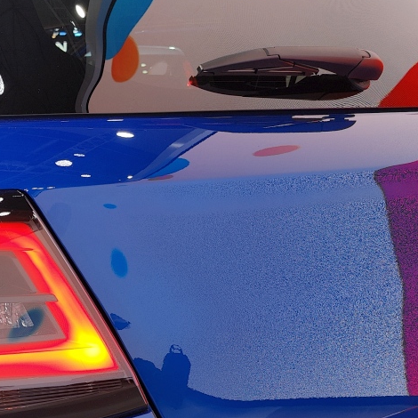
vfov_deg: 31.7
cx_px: 3
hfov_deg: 30.5
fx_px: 710
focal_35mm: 52
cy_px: 347
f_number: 1.8
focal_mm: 6.06
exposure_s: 1/101
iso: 80
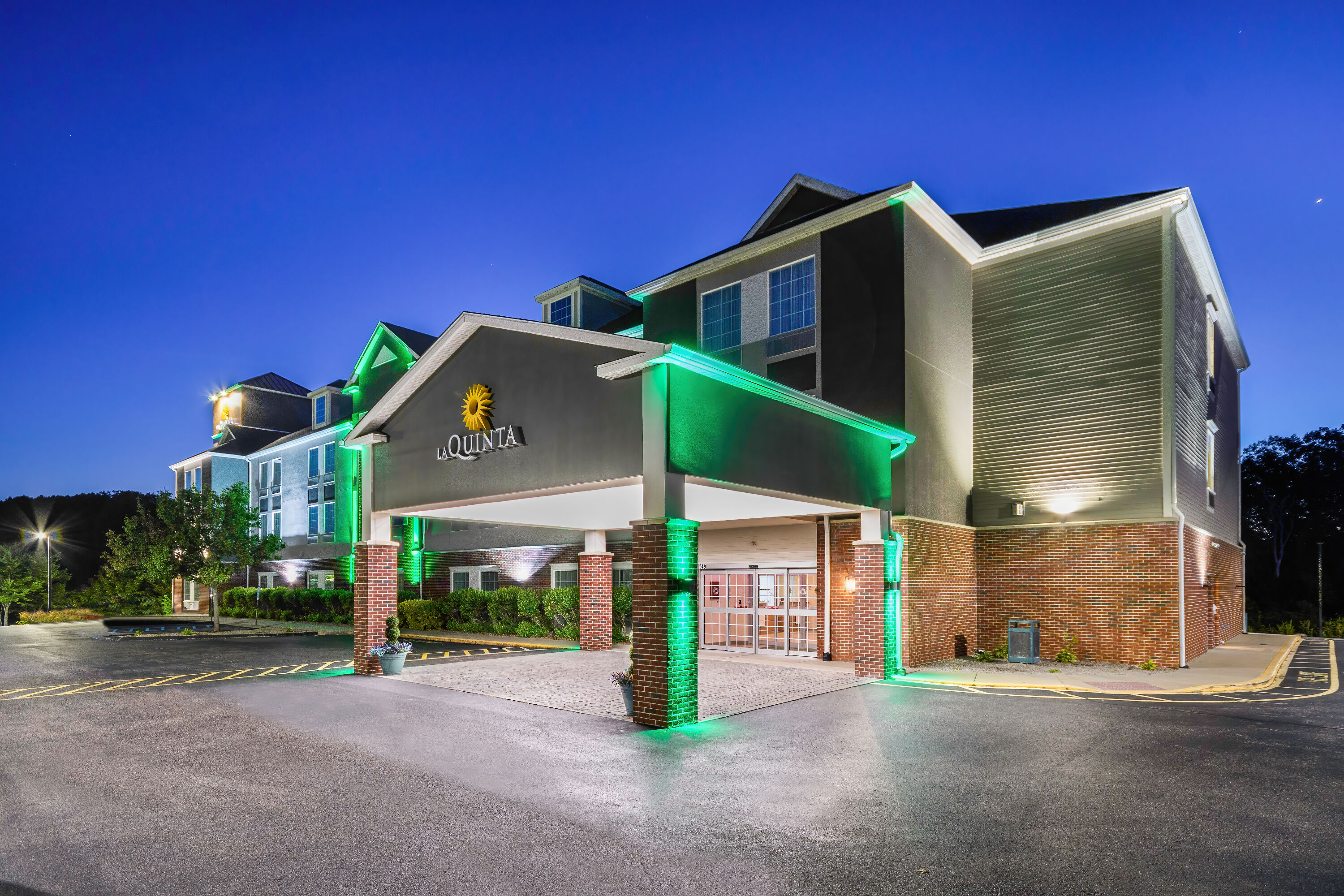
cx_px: 672
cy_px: 448
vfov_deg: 67.4
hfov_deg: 90.0
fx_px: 672
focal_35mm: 18
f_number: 7.1
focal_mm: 12
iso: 800
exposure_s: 1.3
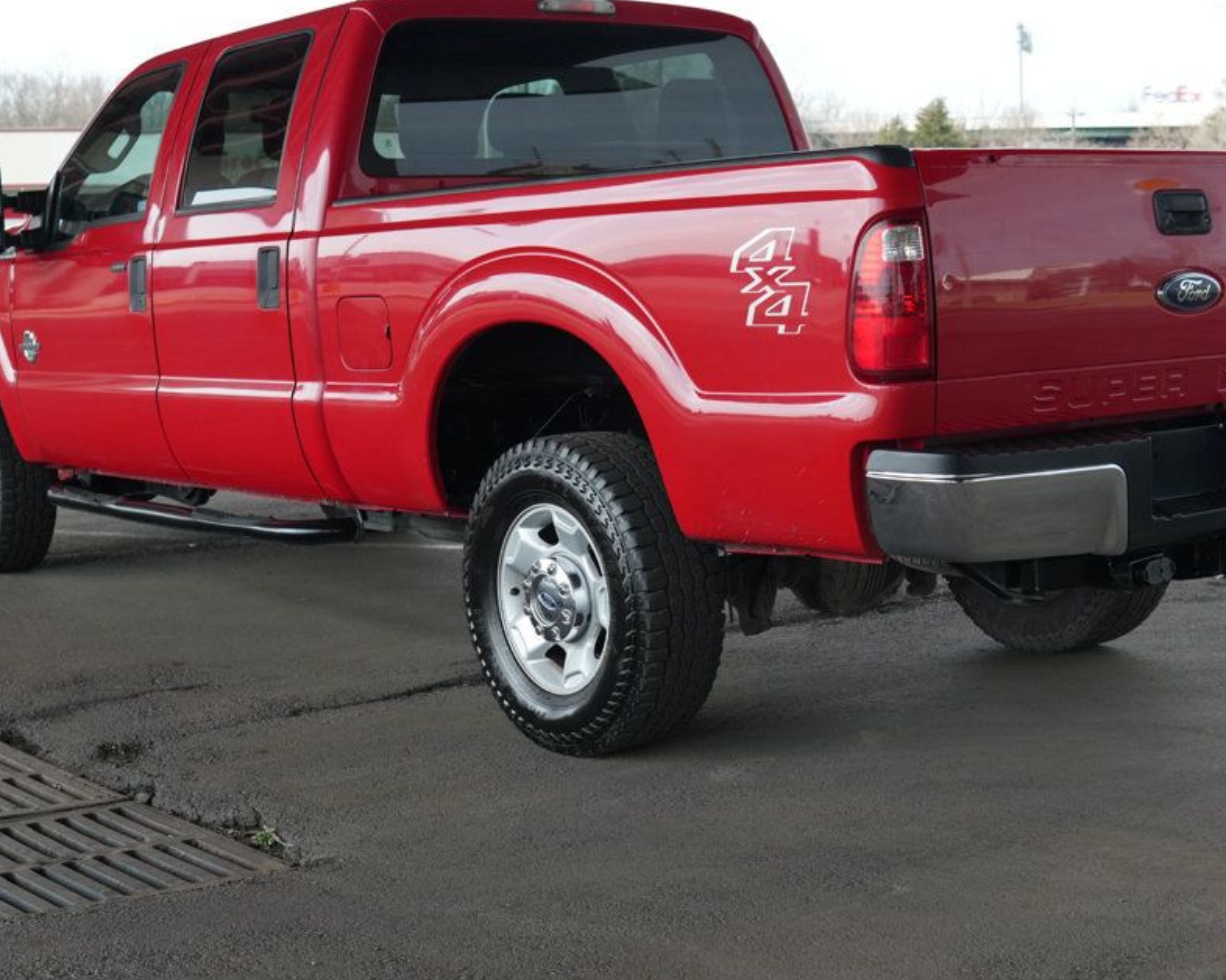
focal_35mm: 55
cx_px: 654
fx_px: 1996
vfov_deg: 27.6
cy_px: 450
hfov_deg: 34.1
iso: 400
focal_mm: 30
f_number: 4
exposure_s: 1/60
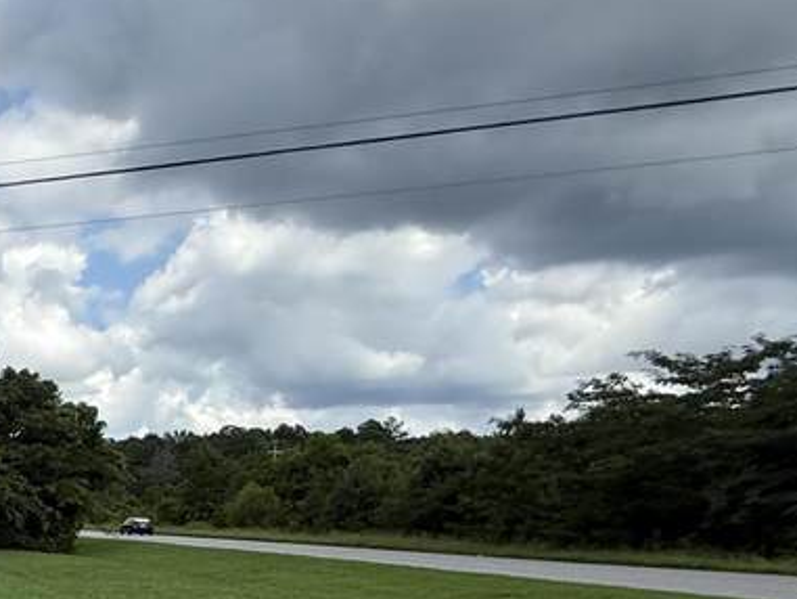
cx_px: -460
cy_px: 622
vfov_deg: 28.6
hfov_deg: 26.2
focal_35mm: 47
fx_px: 1082
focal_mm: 2.22
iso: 64
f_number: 2.2
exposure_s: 1/1145
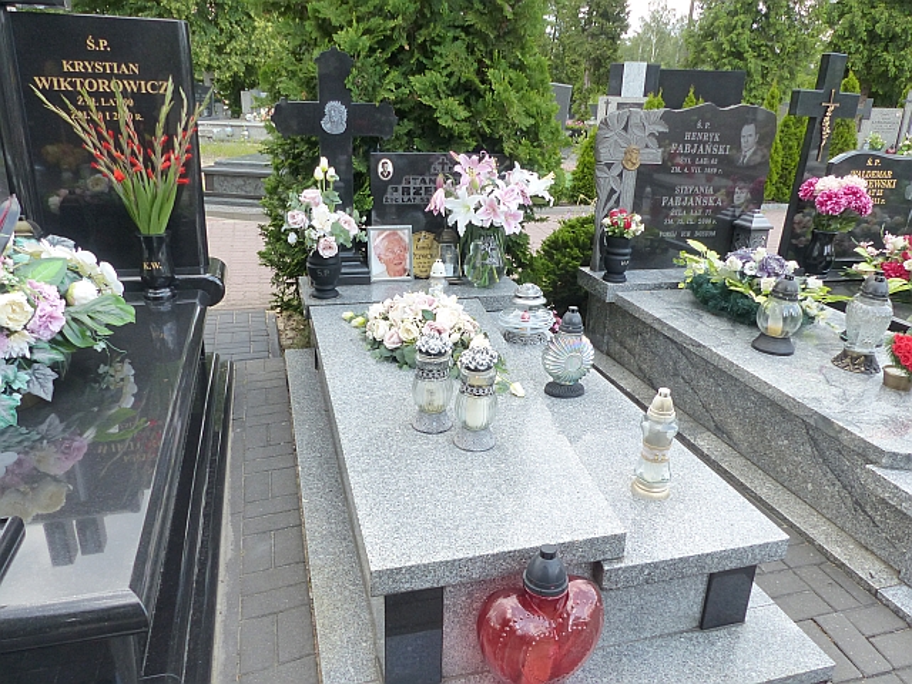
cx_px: 456
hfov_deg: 69.4
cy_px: 342
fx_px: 659
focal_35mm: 25
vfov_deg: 54.9
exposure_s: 1/160
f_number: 4
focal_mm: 4.5
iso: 160
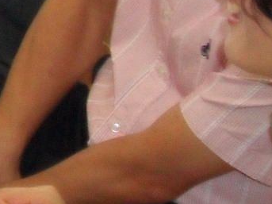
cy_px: -55
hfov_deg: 6.9
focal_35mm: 275
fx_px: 2160
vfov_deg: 5.4
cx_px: -349
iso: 400
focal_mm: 8.2
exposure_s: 1/45
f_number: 3.8
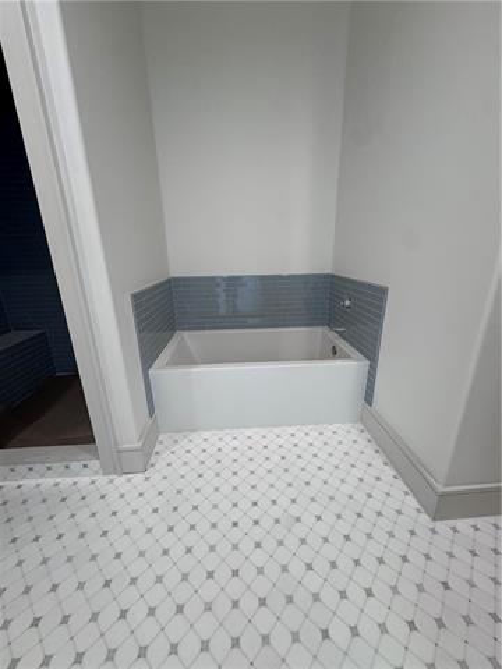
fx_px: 271
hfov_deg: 85.7
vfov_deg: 102.1
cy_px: 334
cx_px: 251
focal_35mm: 14
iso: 160
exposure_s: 1/120
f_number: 2.2
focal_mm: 2.22
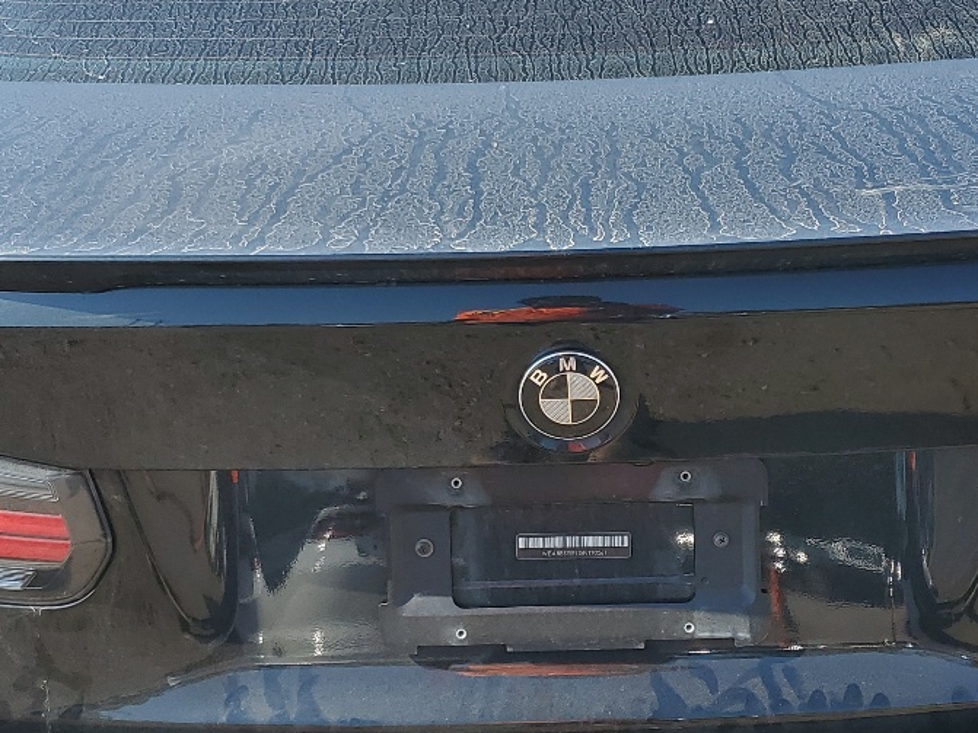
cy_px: 342
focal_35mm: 62
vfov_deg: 23.6
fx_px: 1751
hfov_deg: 31.1
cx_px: 568
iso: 50
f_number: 1.5
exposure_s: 1/1000
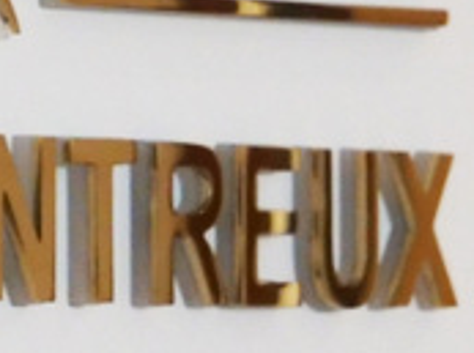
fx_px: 7625
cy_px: 25
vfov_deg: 2.7
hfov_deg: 3.5
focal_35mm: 558
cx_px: -619
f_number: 5.6
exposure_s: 1/100
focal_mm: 47
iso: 1250
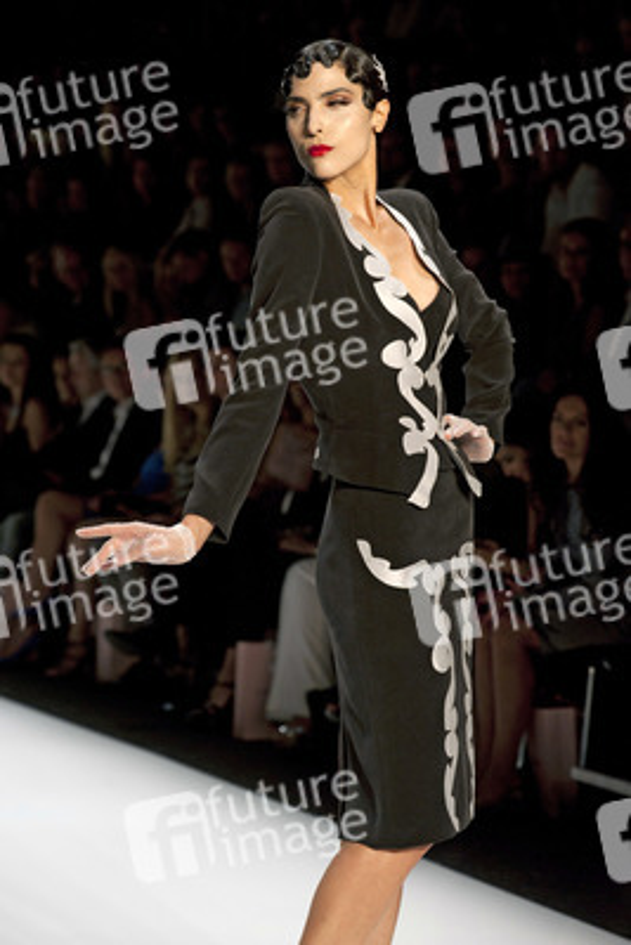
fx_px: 3546
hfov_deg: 10.2
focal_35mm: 135
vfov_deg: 15.2
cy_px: 472
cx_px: 316
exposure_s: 1/250
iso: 1600
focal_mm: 135
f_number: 7.1
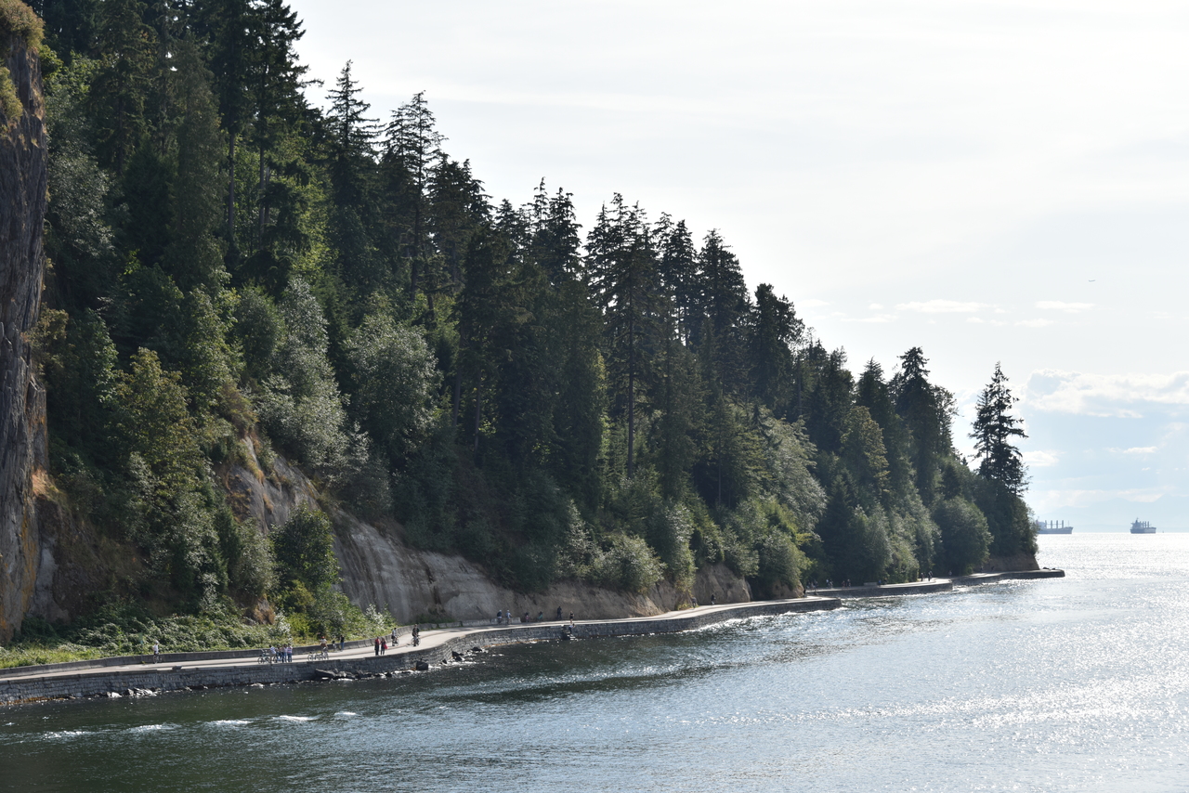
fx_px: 2973
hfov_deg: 22.6
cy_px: 396
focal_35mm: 90
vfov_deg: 15.2
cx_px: 594
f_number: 9
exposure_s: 1/320
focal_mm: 90
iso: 100
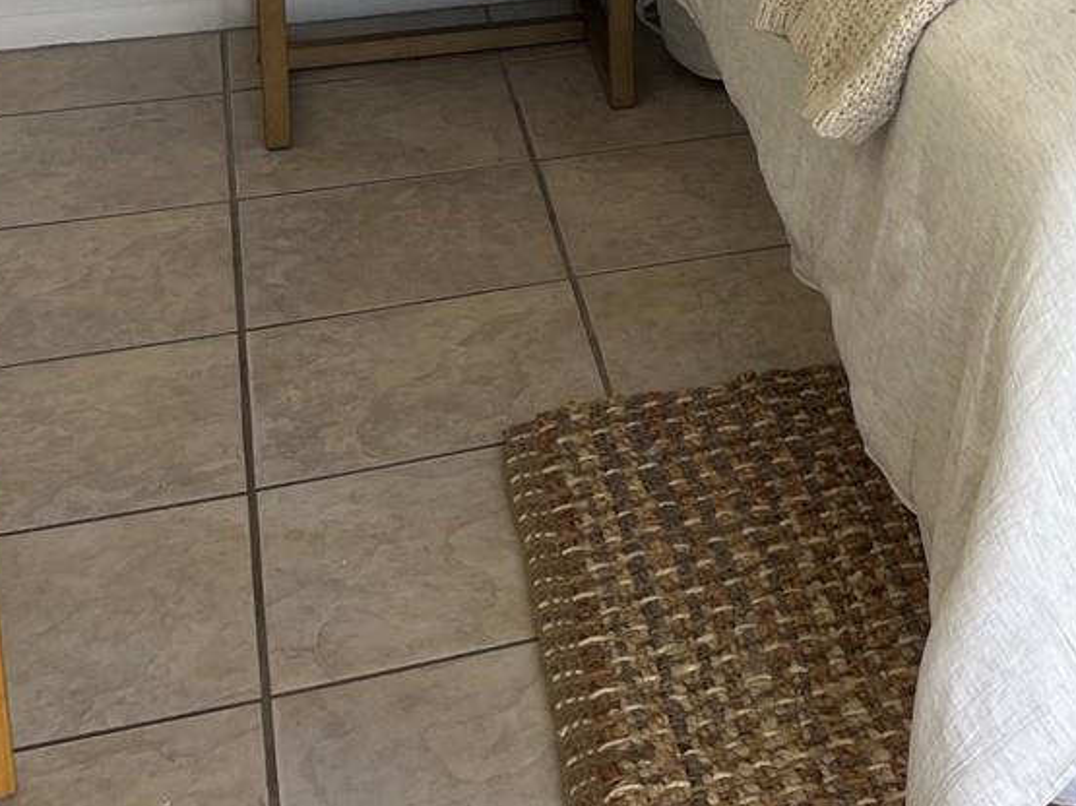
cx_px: 1491
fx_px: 2331
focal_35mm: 75
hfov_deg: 22.5
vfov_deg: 18.1
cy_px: -279
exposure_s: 1/122
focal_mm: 5.1
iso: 50
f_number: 1.6
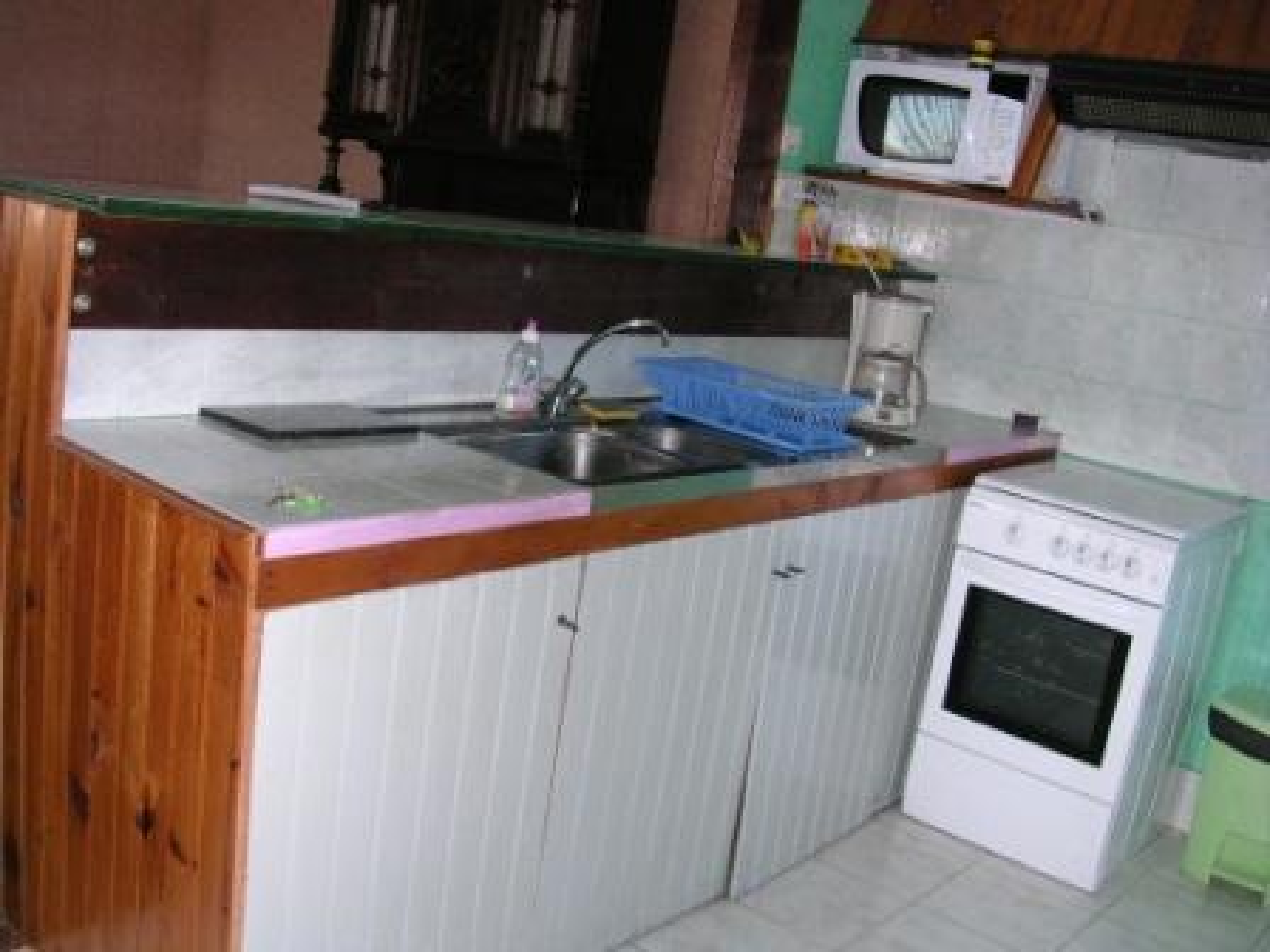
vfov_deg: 38.7
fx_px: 1357
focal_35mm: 37
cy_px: 476
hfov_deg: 50.1
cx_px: 635
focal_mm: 5.6
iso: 176
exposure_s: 1/60
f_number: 2.7
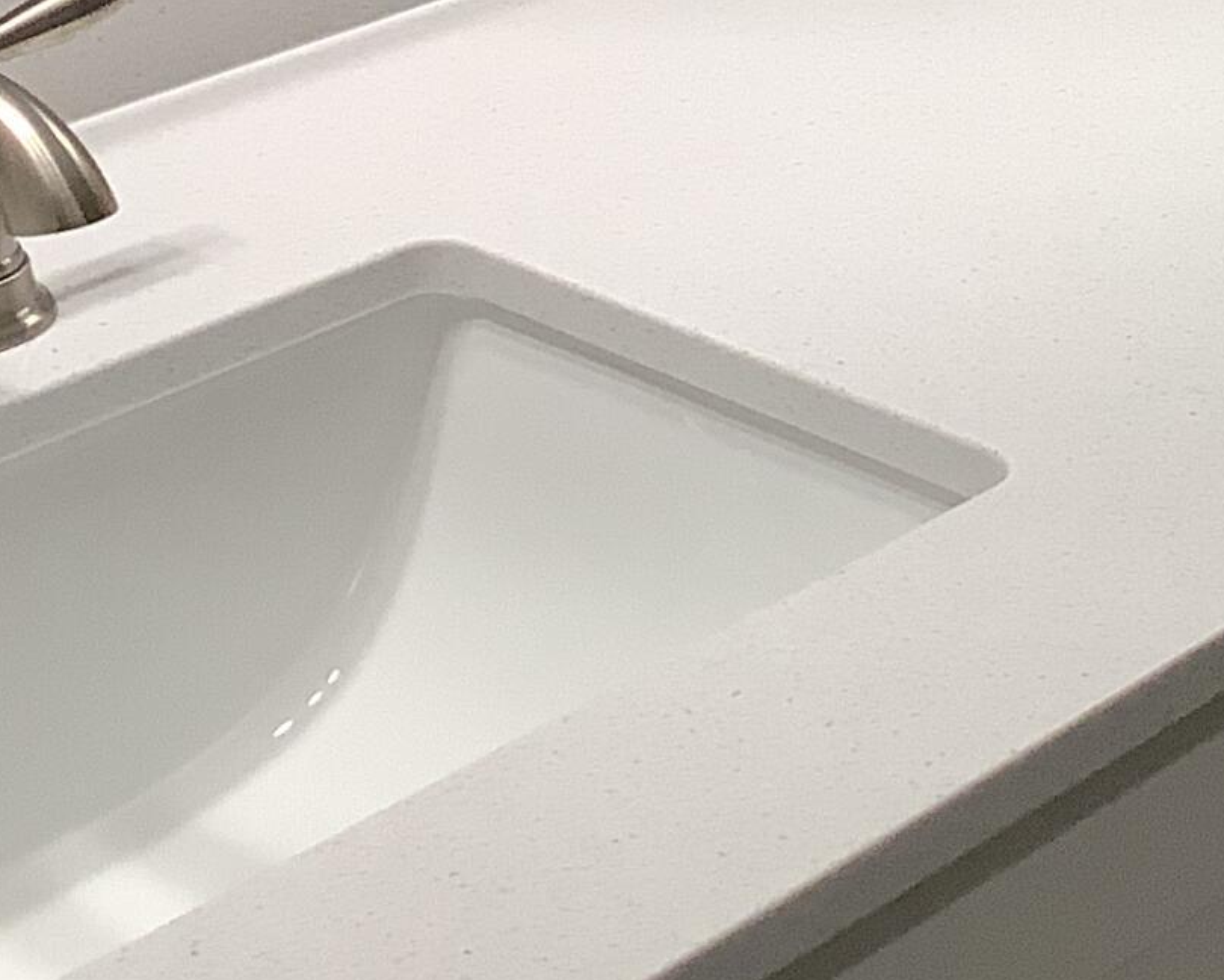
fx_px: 4057
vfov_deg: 13.3
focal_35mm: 112
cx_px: 1241
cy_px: -286
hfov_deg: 16.8
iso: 80
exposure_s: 1/100
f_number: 2.4
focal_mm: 3.3
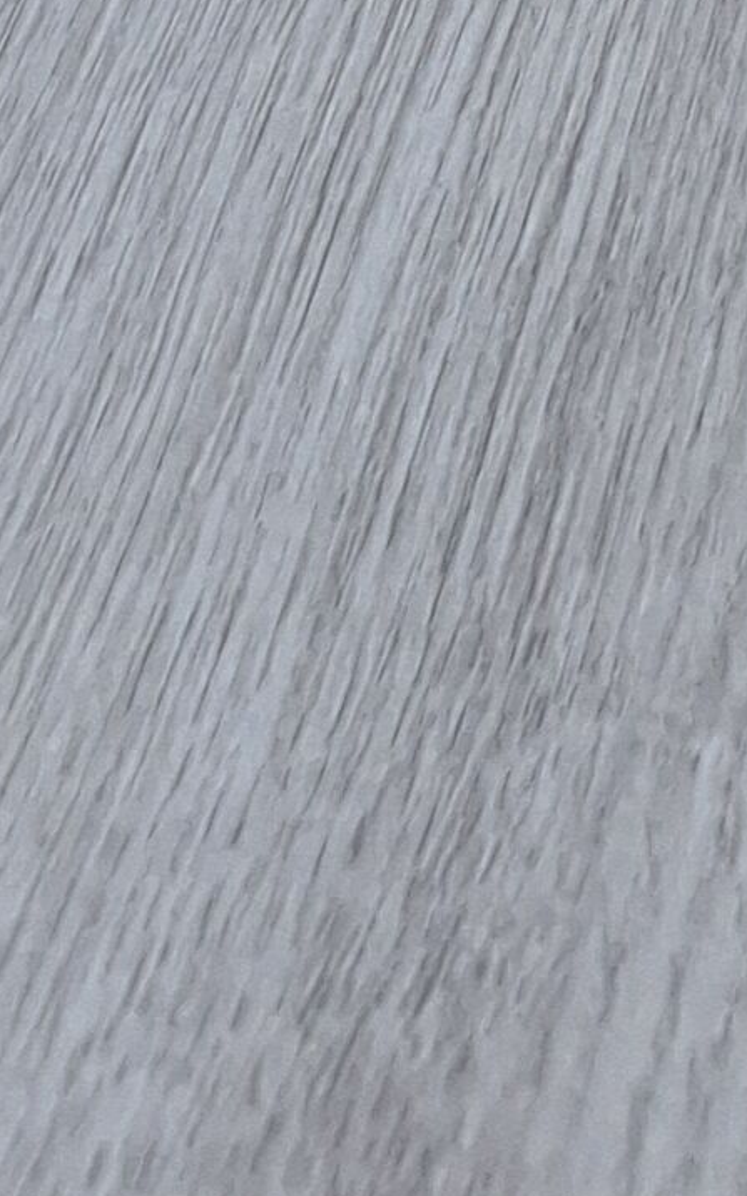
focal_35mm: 139
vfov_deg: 11.7
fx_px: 4531
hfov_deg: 8.8
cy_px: -1842
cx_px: 1608
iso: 80
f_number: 1.8
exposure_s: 1/50
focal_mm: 5.54
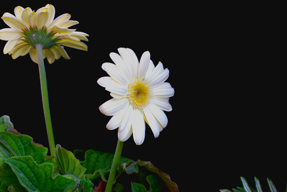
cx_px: 144
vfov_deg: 27.0
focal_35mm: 50
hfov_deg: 39.6
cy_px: 96
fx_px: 399
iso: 1600
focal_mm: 50
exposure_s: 1/125
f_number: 11
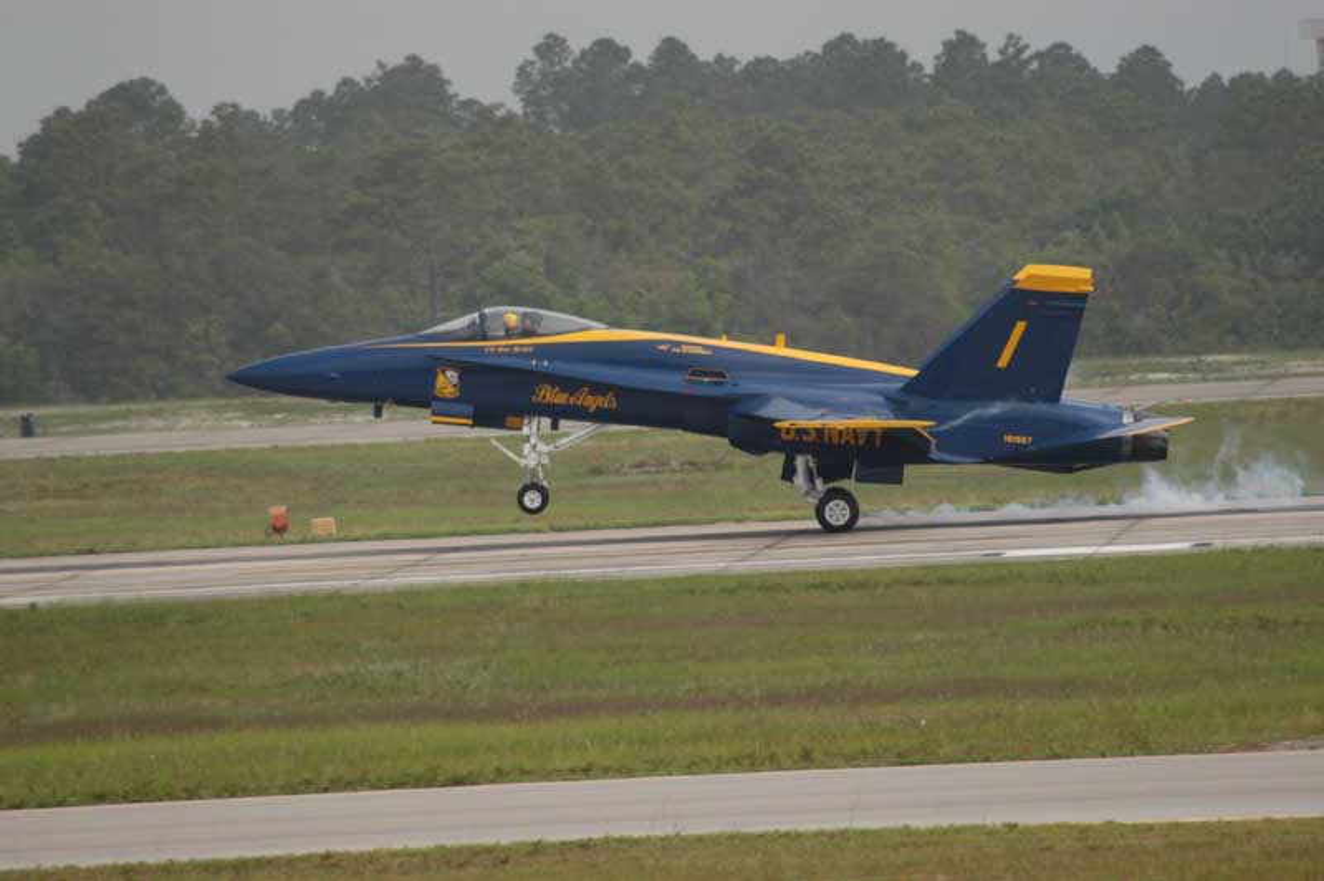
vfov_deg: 3.0
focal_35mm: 450
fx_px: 16536
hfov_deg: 4.6
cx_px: 662
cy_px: 440
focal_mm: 300
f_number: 5.6
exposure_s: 1/1600
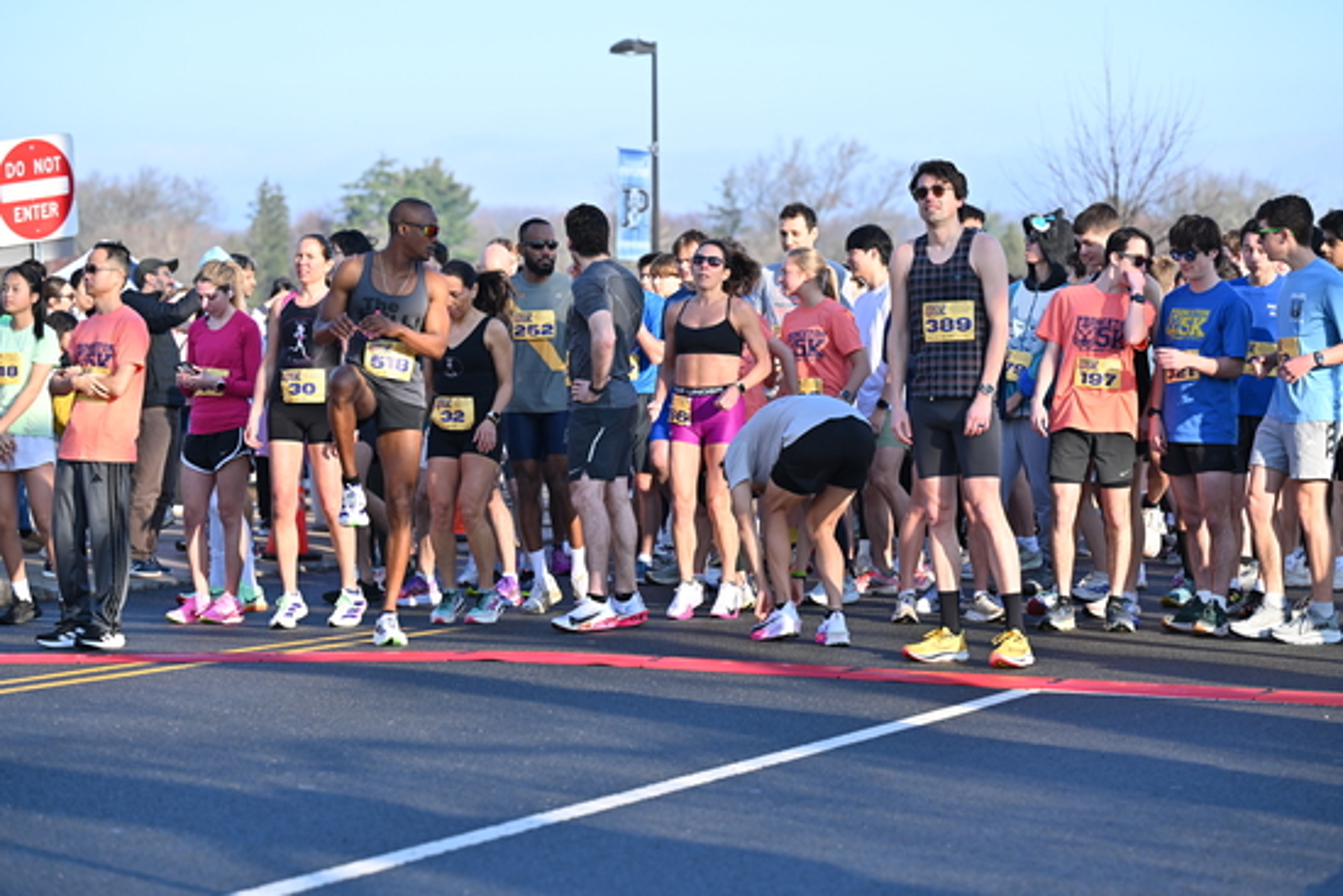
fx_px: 4104
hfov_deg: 18.6
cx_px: 672
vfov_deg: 12.5
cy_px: 448
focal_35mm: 110
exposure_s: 1/2000
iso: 500
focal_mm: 110
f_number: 4
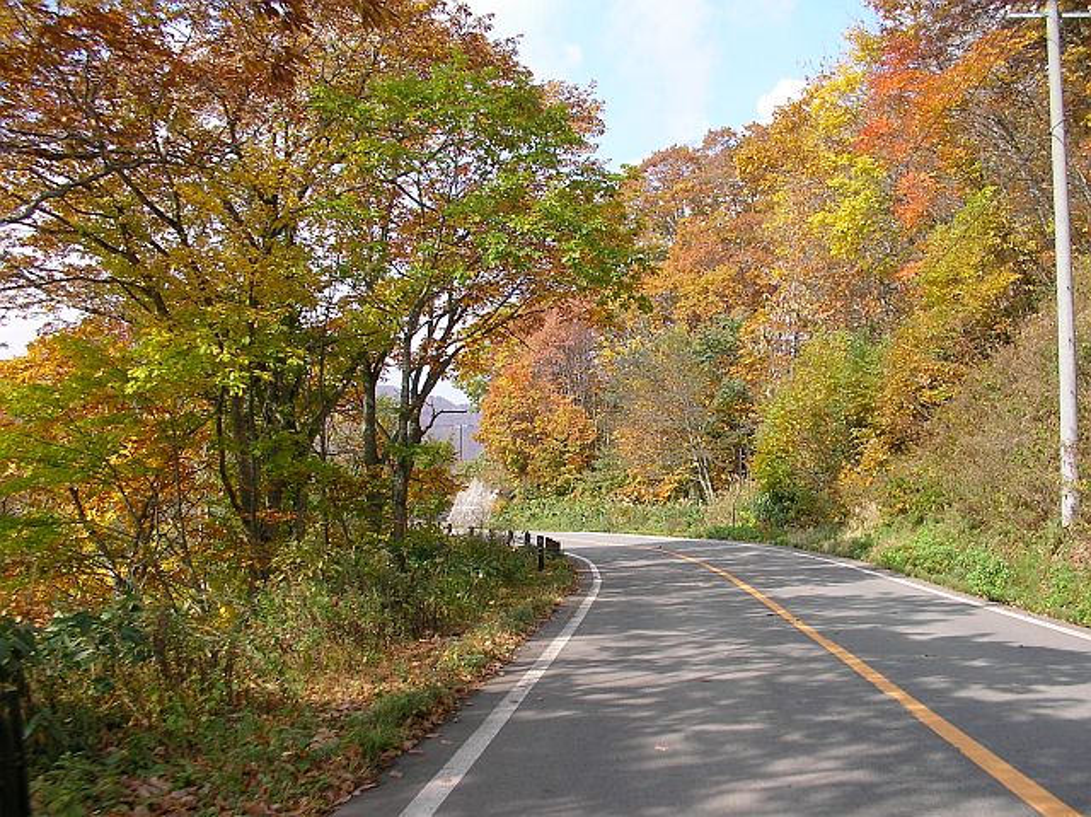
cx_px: 546
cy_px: 408
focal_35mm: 38
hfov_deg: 49.0
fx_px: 1197
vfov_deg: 37.7
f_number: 3.5
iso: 50
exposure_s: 1/378
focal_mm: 5.8
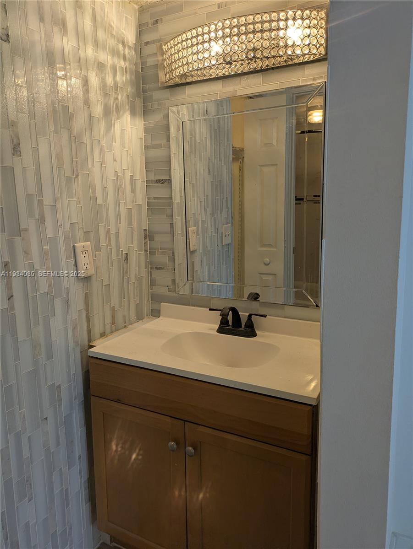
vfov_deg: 69.4
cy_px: 274
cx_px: 206
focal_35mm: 25
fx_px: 397
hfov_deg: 54.9
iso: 45
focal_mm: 5.43
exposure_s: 1/150
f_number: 1.89
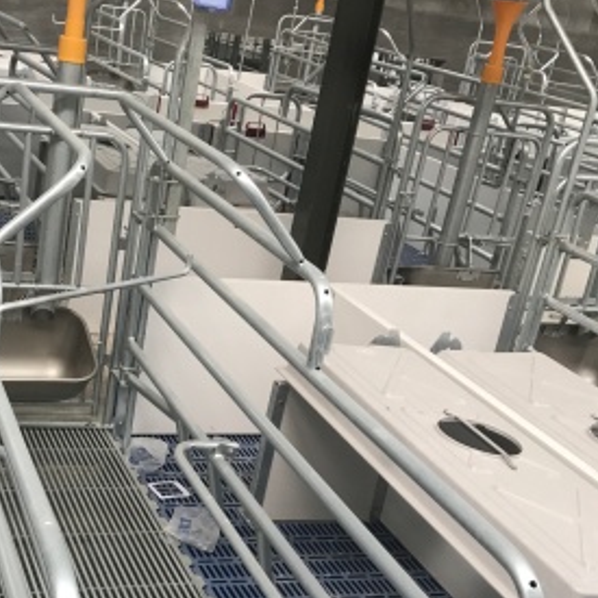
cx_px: 130
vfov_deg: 31.4
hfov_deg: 30.9
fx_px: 1055
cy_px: 396
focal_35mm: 54
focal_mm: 3.99
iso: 32
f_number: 1.8
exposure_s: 1/100
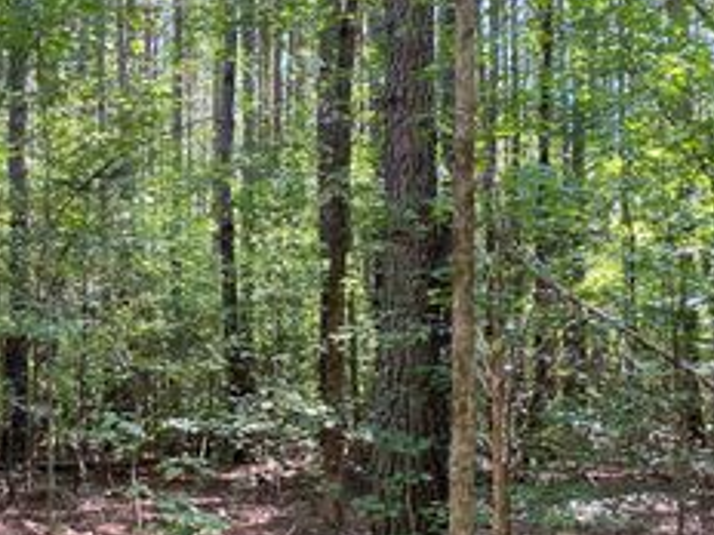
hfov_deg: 33.5
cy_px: 312
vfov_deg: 26.1
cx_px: 163
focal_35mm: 56
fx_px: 1155
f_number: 1.8
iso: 125
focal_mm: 4.25
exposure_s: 1/98
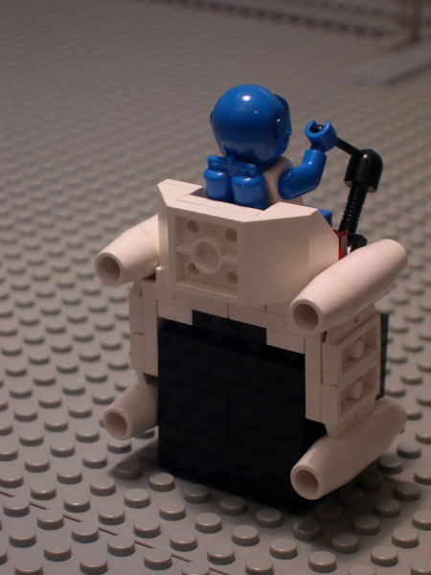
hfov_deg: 13.0
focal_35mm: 114
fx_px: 1893
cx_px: 216
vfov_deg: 17.3
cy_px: 288
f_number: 4.9
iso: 400
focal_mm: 24
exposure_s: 1/36.3
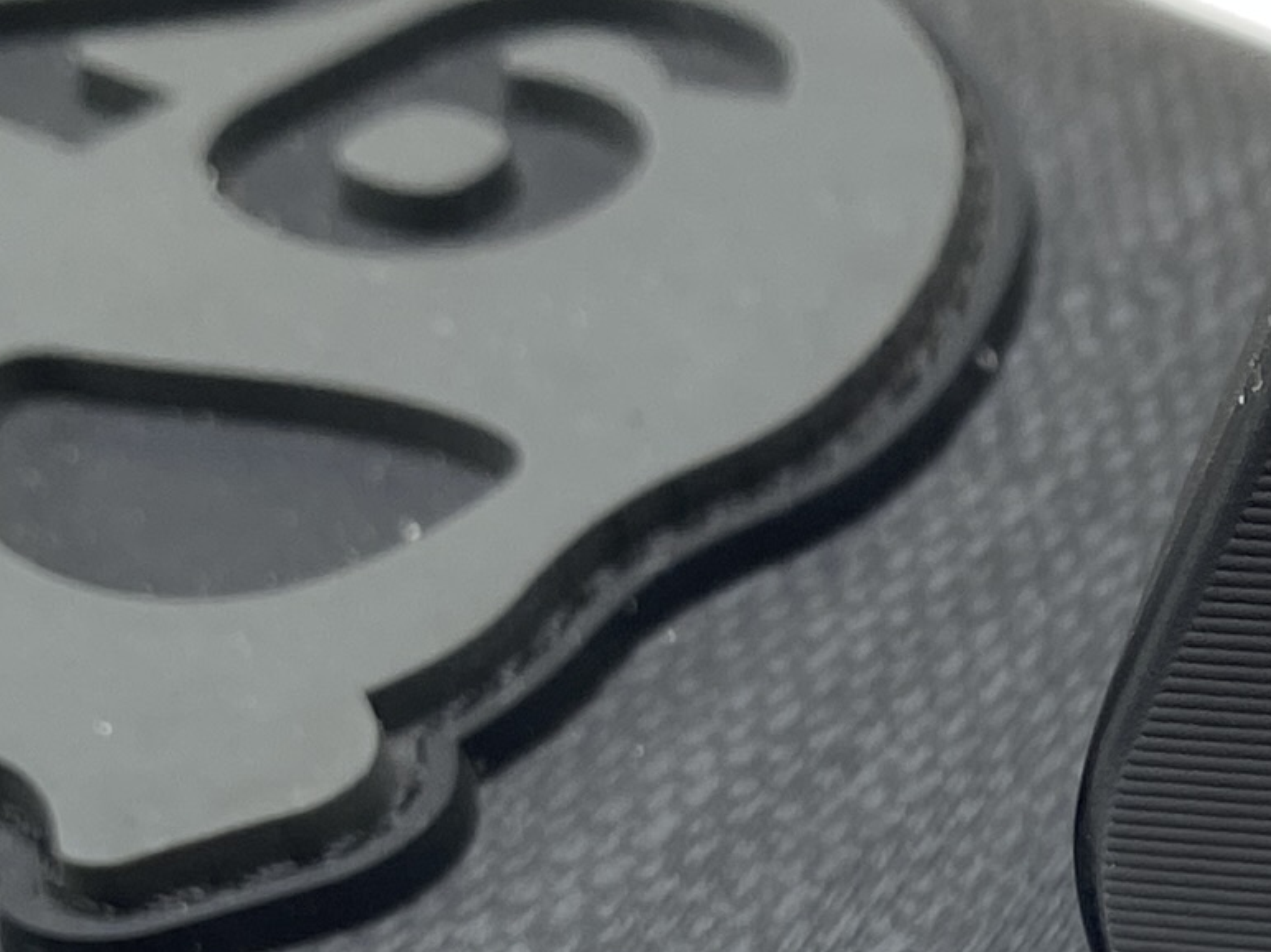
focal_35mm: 136
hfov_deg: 13.8
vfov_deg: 10.4
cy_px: 1538
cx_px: 1794
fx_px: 4993
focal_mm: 4.25
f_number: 1.8
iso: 32
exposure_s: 1/129
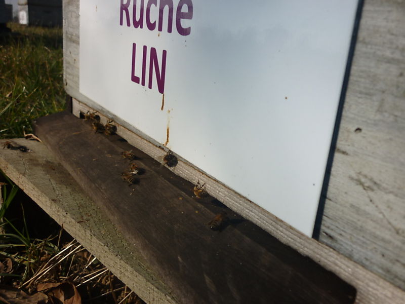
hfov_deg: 55.4
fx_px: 386
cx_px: 202
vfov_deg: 42.9
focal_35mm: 33
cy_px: 152
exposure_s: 1/400
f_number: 8
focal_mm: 5.5
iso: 100
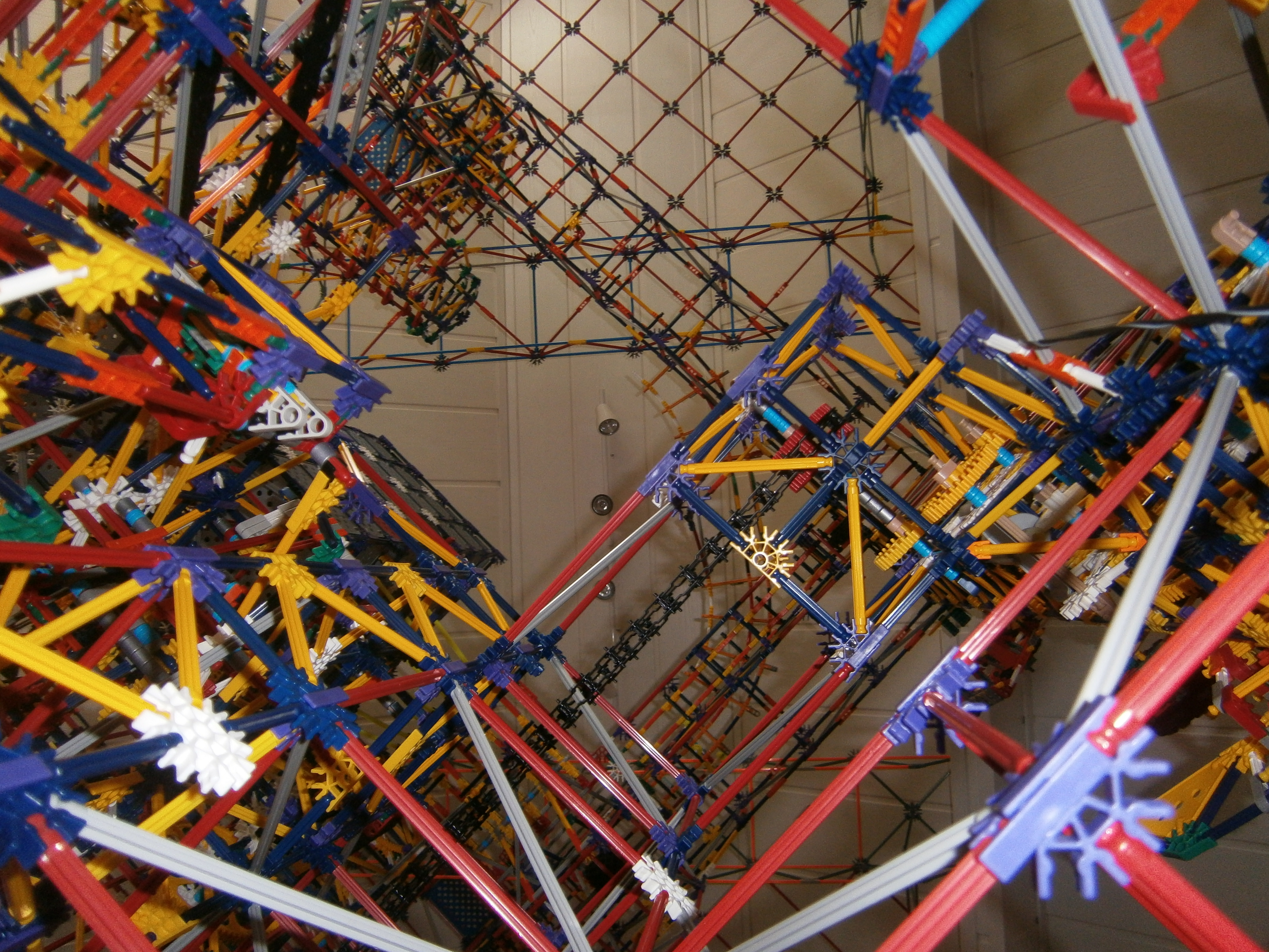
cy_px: 476
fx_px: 953
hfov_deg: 67.3
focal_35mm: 26
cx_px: 634
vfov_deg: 53.1
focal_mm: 4.7
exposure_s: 1/30
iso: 125
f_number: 2.8
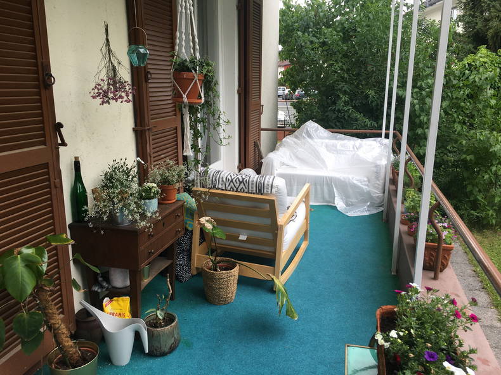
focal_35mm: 29
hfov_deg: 61.7
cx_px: 250
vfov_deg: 48.2
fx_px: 420
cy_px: 188
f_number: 2.2
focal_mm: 4.15
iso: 25
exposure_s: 1/222
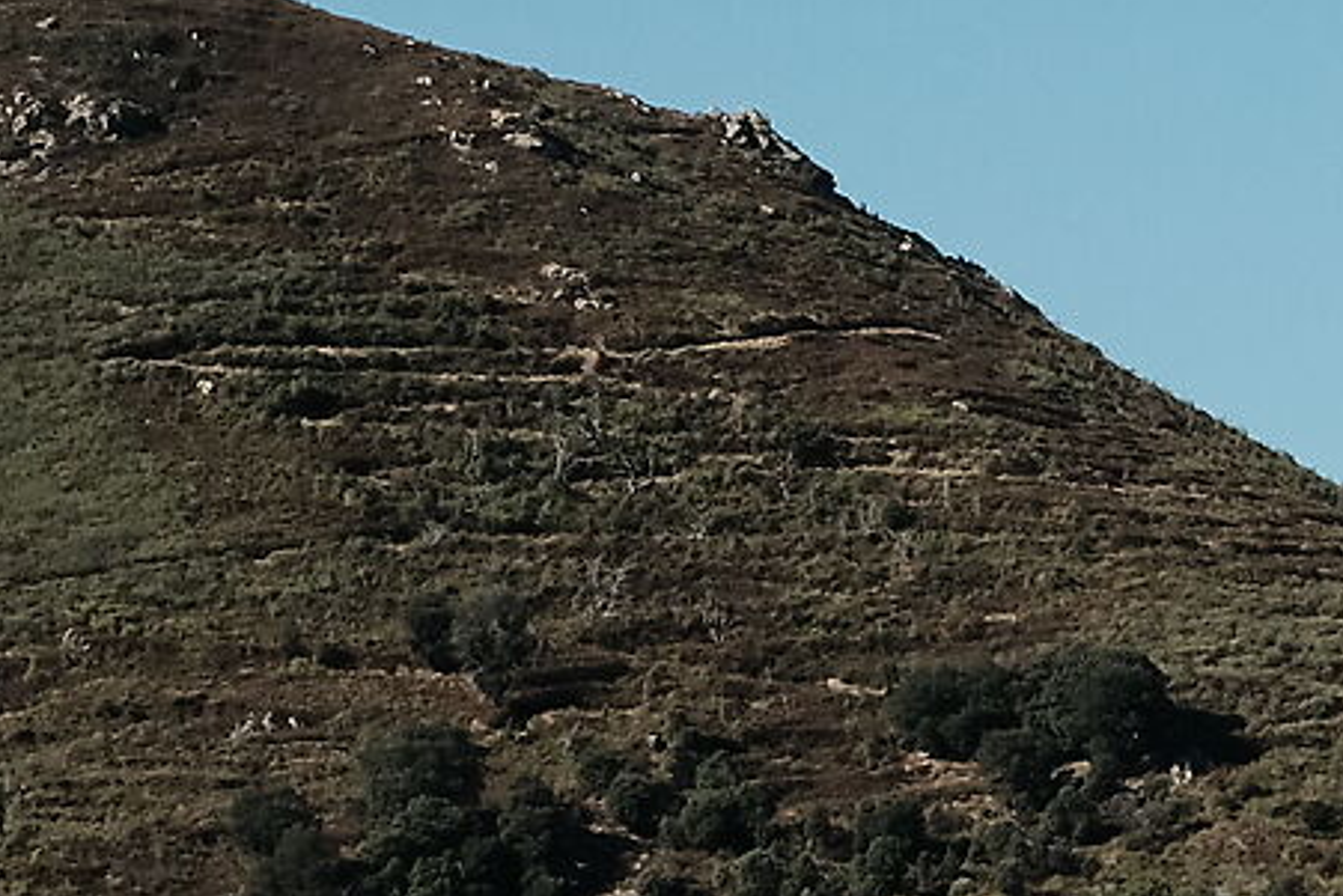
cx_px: 2126
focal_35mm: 282
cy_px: 1667
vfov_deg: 4.8
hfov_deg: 7.2
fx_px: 10523
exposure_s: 1/1300
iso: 800
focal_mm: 35
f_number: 8
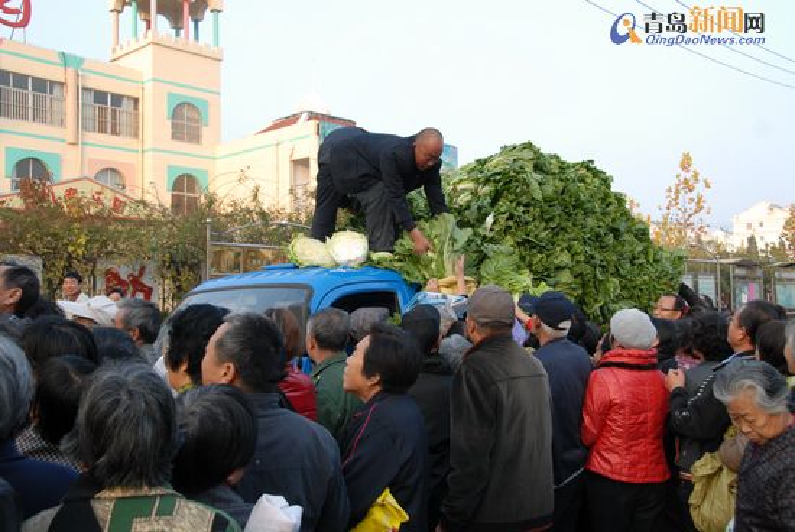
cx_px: 398
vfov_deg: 37.0
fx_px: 796
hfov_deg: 53.1
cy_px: 266
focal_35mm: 36
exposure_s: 1/125
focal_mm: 24
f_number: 5.6
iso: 200
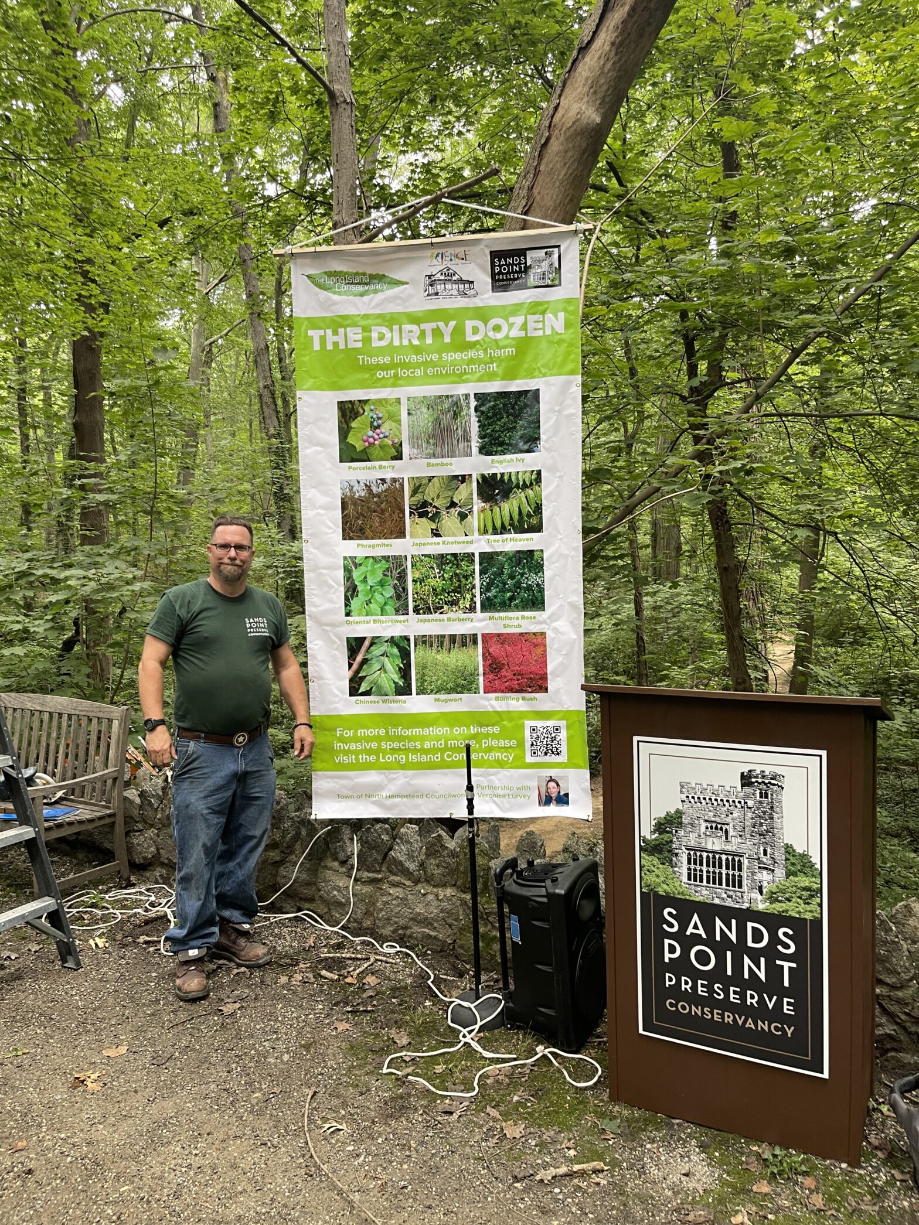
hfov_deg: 53.1
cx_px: 460
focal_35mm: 26
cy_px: 612
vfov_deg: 67.3
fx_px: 920
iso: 125
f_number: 1.6
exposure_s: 1/70
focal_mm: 5.1
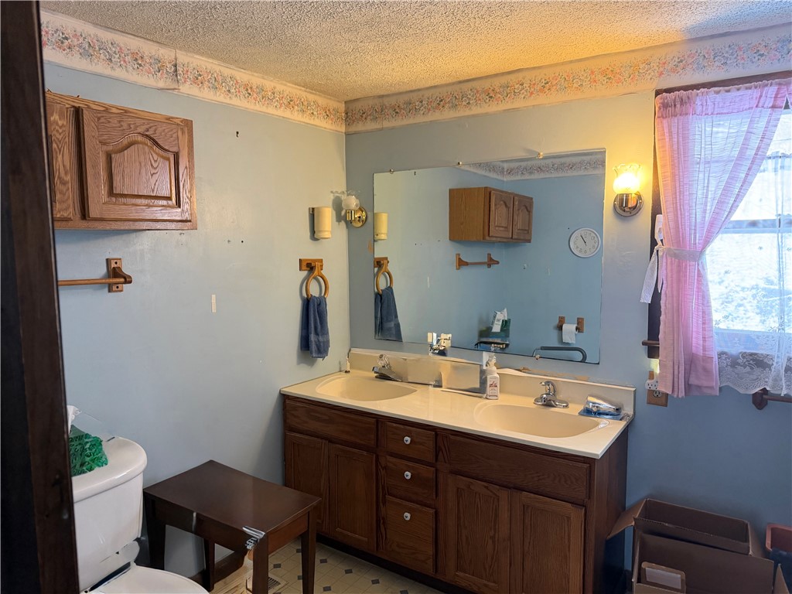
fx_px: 549
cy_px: 297
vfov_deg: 56.8
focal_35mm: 24
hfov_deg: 71.6
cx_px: 396
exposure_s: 1/60
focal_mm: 6.76
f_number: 1.78
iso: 400
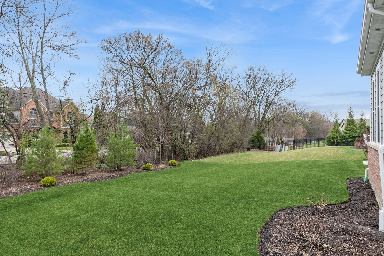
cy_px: 128
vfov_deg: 45.7
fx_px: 304
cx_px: 192
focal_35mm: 28
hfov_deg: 64.6
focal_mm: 19
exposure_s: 1/1000
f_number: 8
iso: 320
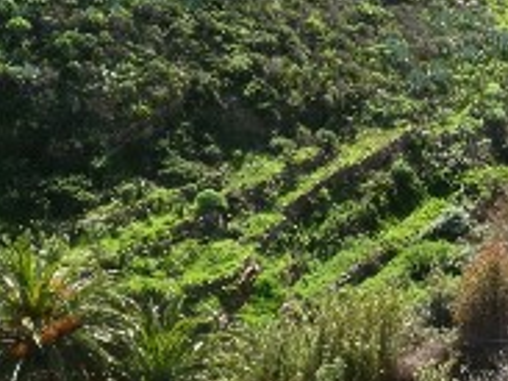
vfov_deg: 17.2
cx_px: 663
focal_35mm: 84
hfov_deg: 21.1
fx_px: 1232
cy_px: 22
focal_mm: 5.3
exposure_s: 1/200
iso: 80
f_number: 4
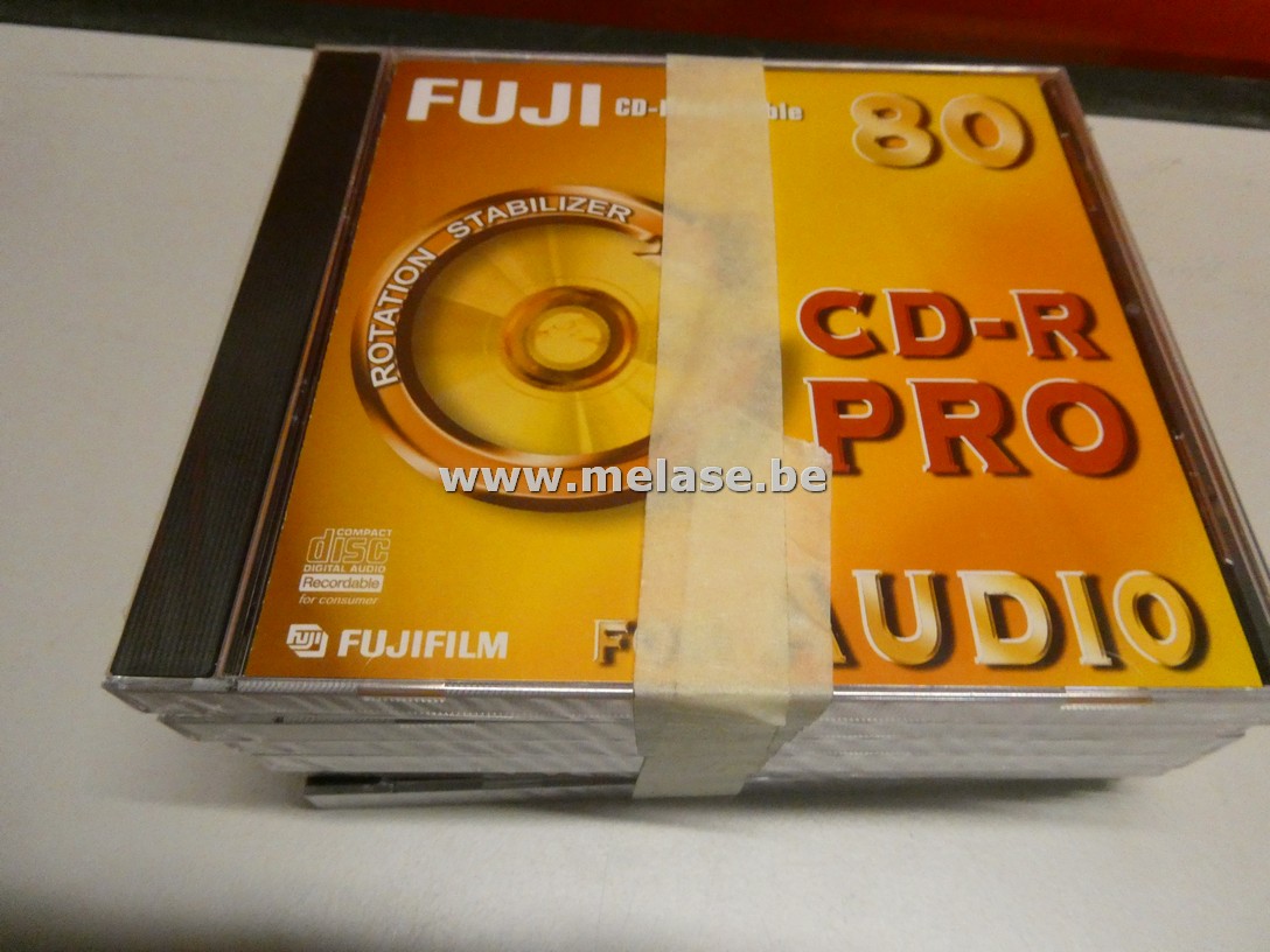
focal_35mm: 24
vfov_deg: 56.8
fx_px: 881
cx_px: 635
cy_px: 476
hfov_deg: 71.6
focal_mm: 4.3
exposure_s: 1/60
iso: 1000
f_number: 3.3
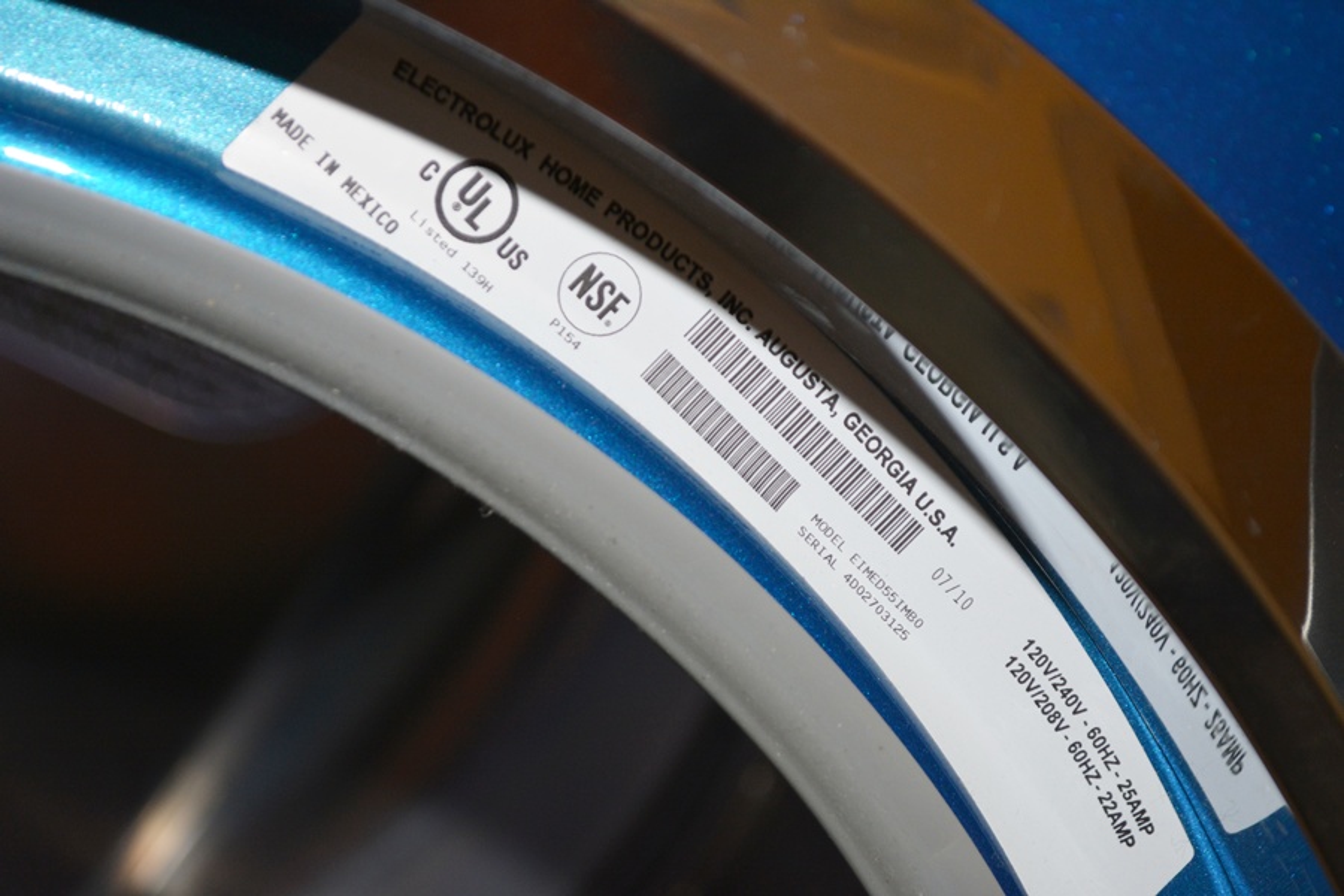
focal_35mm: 72
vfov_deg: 18.9
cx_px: 672
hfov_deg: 28.1
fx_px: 2688
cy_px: 448
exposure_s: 1/60
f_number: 5.3
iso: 640
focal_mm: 48
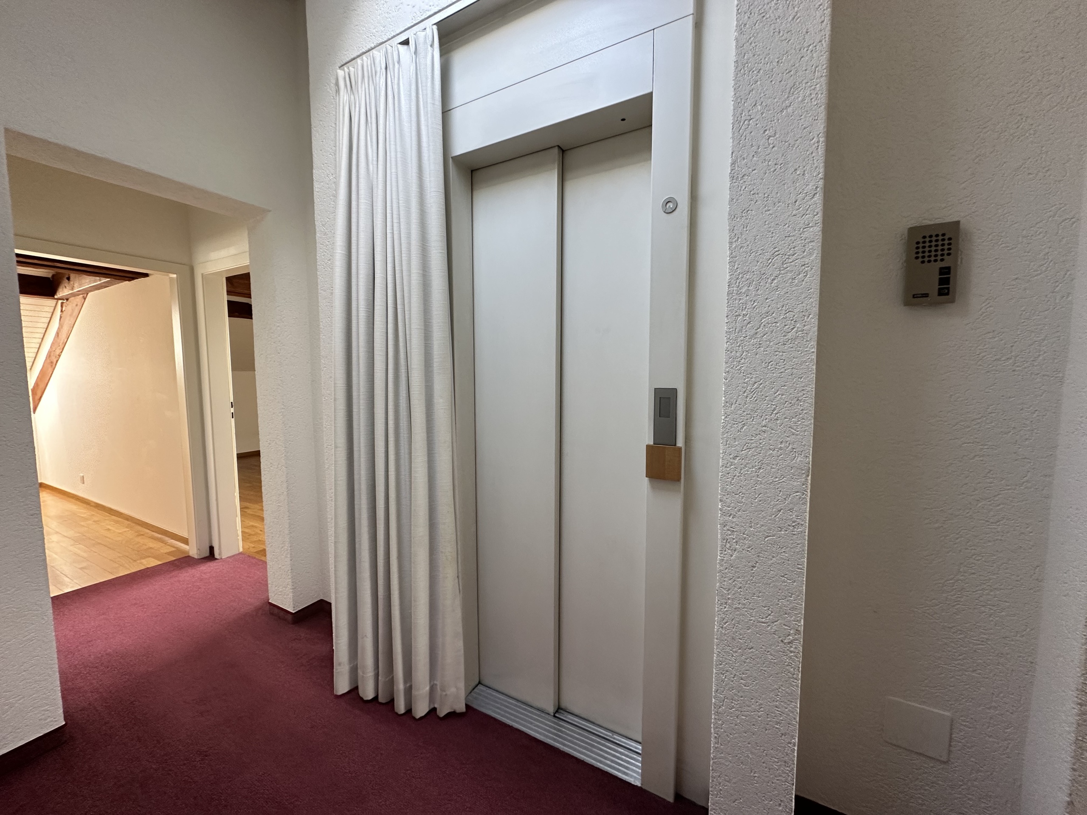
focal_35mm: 14
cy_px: 408
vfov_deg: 85.7
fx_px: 440
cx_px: 544
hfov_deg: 102.1
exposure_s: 1/99
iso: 160
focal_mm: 2.22
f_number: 2.2
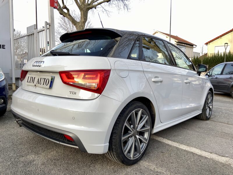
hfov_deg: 67.3
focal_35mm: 26
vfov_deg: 53.1
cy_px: 88
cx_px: 116
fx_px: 175
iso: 40
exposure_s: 1/150
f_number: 1.8
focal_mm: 4.25
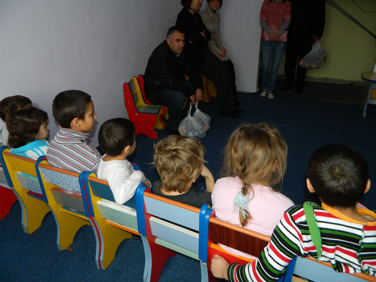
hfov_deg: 69.4
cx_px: 188
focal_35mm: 25
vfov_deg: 54.9
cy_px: 141
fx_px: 272
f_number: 3.1
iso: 200
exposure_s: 1/30
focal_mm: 4.5
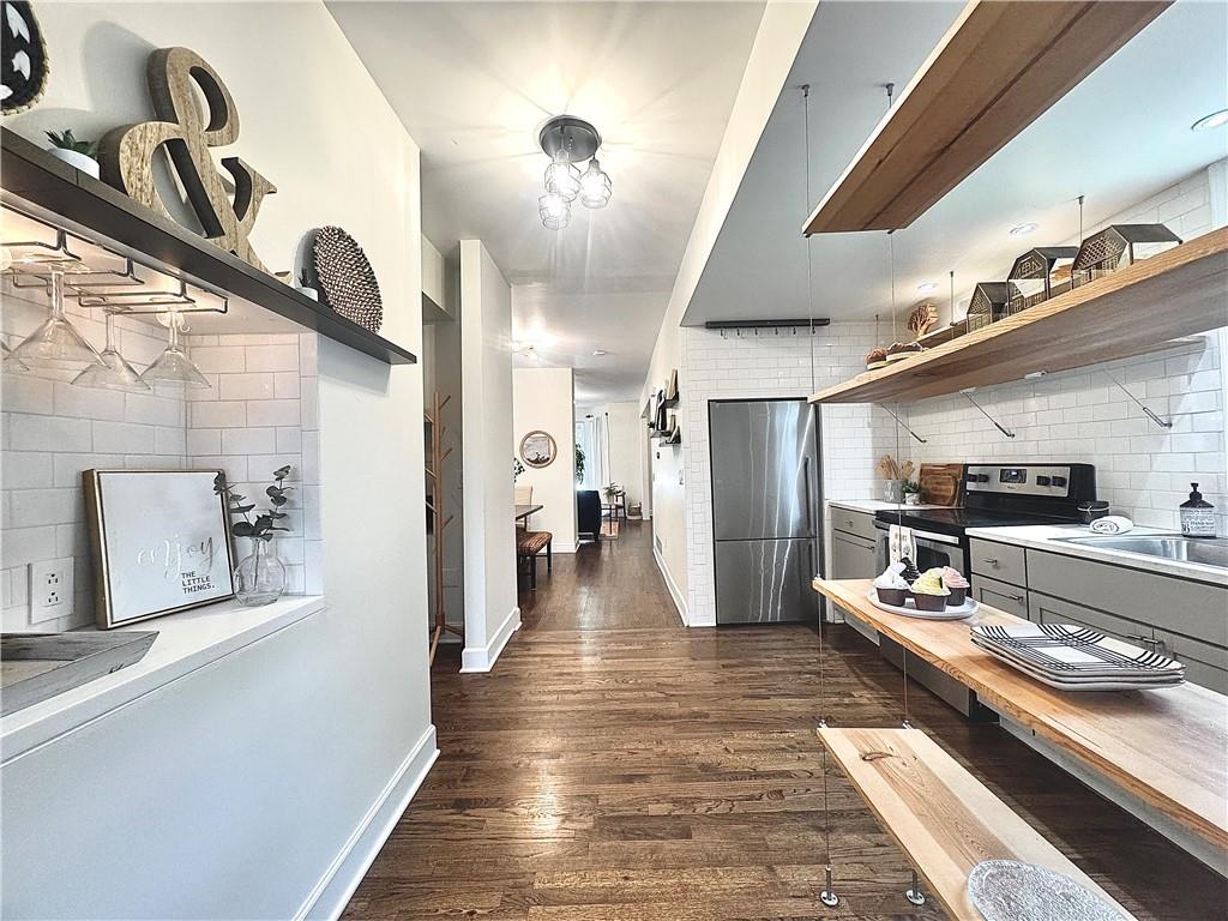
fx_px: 497
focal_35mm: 14
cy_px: 460
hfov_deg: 102.1
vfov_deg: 85.7
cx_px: 614
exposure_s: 1/120
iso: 200
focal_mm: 2.22
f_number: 2.2
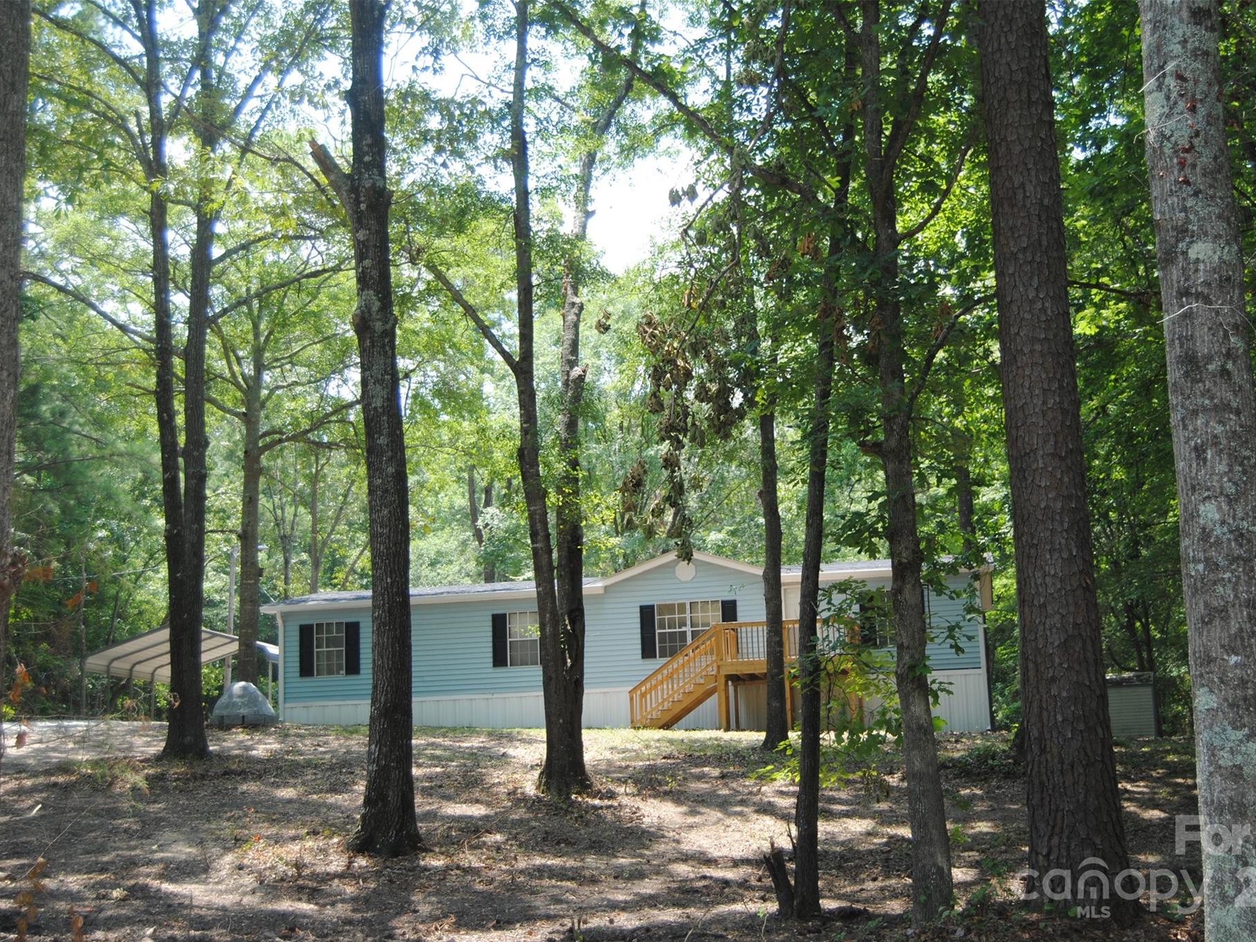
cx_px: 696
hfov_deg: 36.8
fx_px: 1887
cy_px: 472
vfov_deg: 28.0
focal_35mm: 52
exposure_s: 1/125
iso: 100
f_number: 4.5
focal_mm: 32
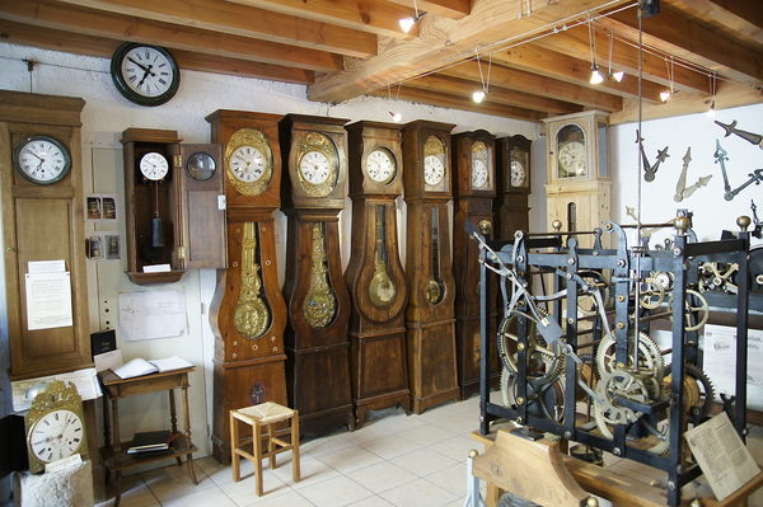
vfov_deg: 50.3
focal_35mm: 26
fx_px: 540
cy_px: 254
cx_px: 382
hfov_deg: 70.5
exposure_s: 1/30
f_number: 2.8
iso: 800
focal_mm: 17
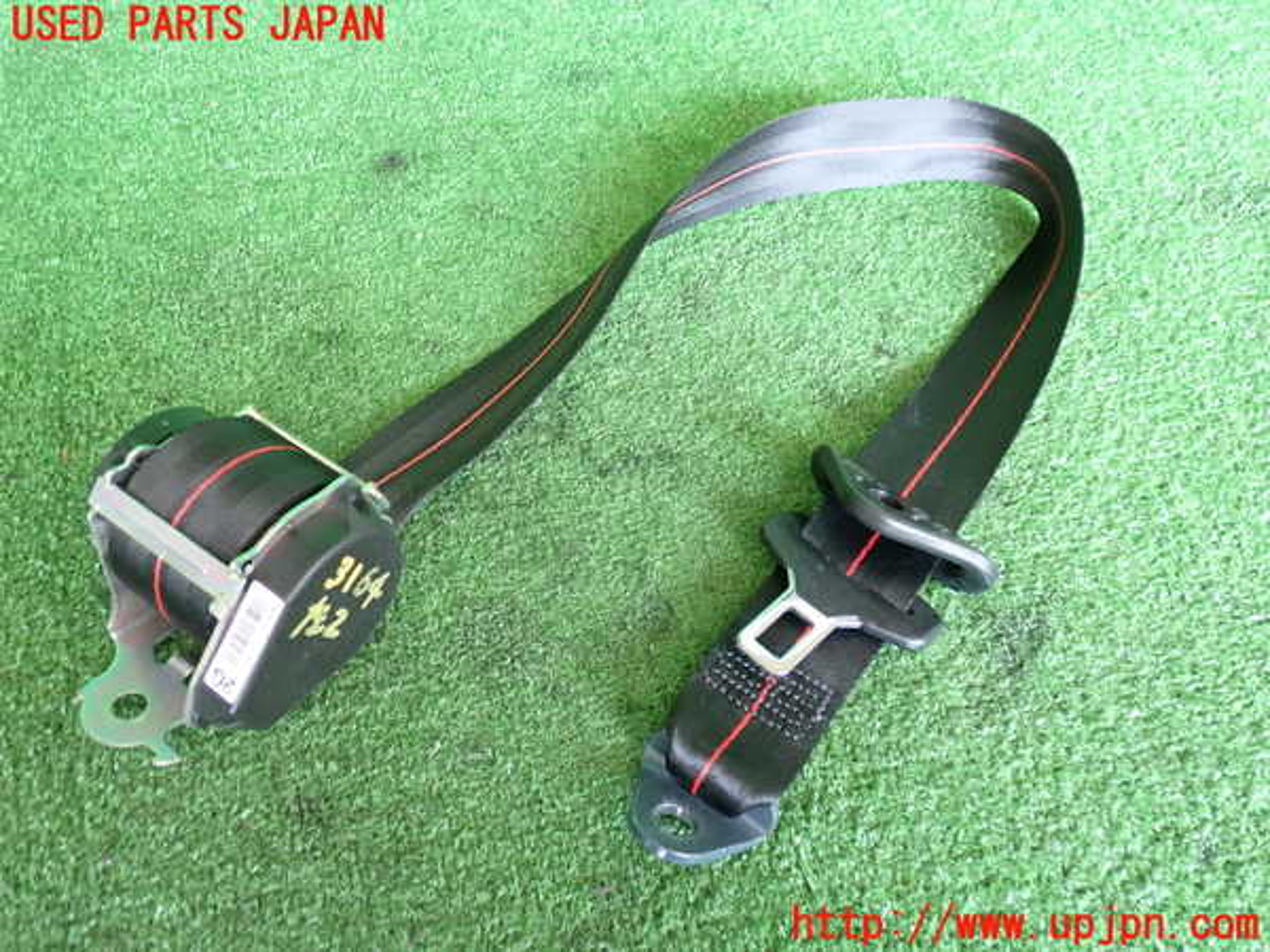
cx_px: 635
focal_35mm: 30
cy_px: 476
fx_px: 1101
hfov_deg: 60.0
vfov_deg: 46.8
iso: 250
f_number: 2.3
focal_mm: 5.4
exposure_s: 1/30
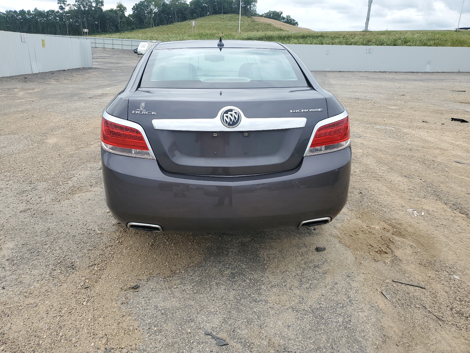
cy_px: 176
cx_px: 235
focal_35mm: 26
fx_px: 353
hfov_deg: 67.3
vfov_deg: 53.1
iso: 50
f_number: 1.5
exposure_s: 1/2000
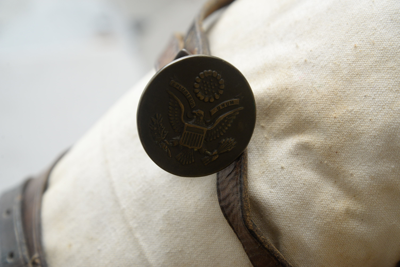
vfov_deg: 16.1
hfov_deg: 23.9
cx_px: 200
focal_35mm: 85
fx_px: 945
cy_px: 134
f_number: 7.1
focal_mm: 85
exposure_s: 1/100
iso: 1250
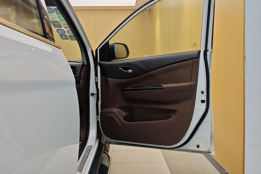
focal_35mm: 25
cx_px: 125
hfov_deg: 71.5
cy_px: 73
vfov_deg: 51.1
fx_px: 181
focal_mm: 8.7
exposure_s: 1/100
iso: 64
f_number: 1.9
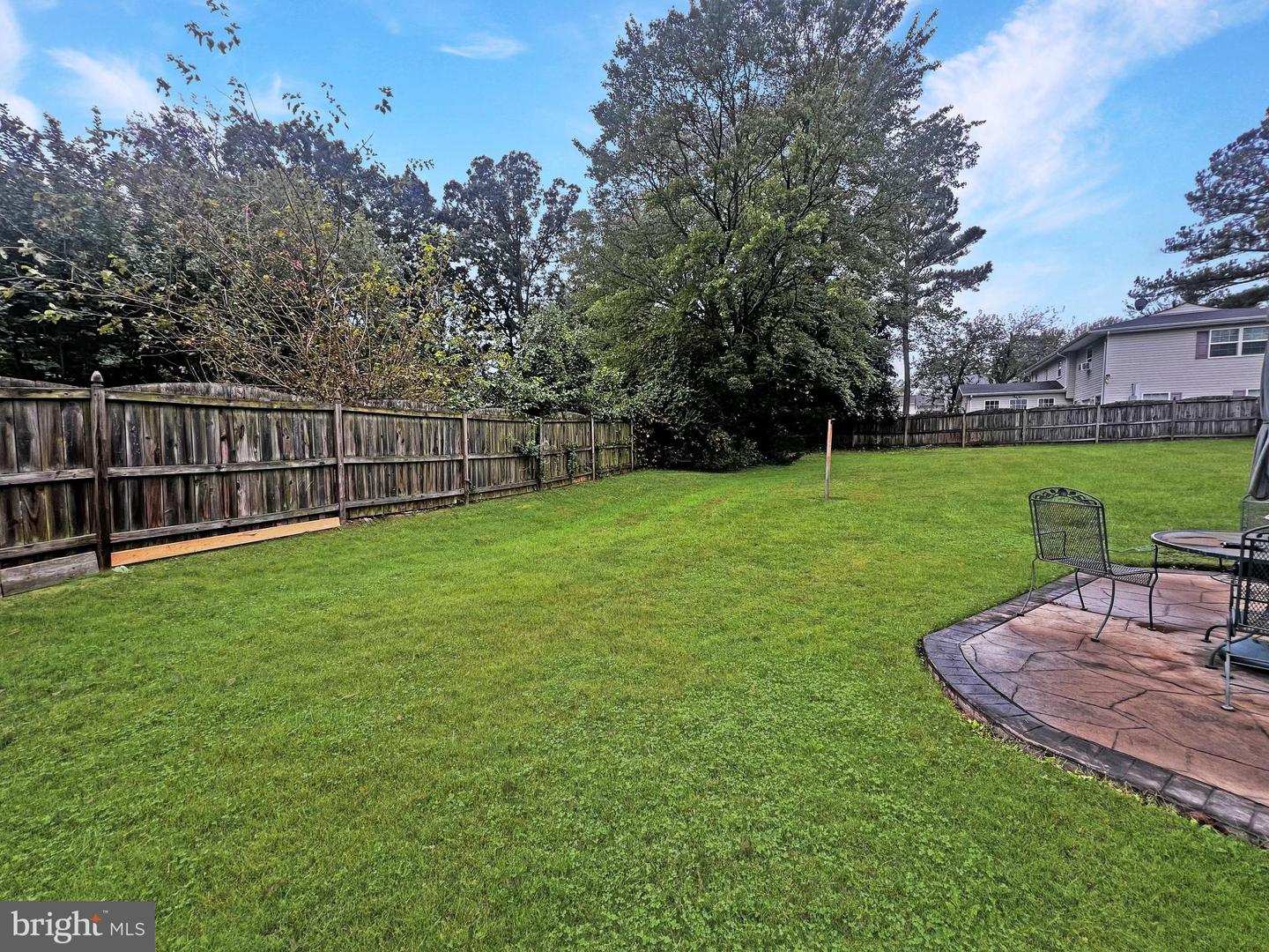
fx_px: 477
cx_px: 634
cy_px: 476
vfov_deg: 89.9
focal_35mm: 13
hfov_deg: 106.2
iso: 50
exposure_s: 1/99
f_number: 1.8
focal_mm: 1.57
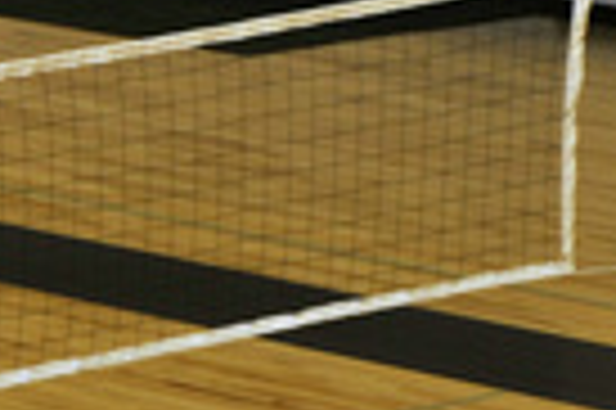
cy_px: 707
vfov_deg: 5.2
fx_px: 4478
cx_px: -288
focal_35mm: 262
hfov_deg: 7.7
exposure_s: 1/100
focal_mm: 56
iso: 640
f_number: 3.2
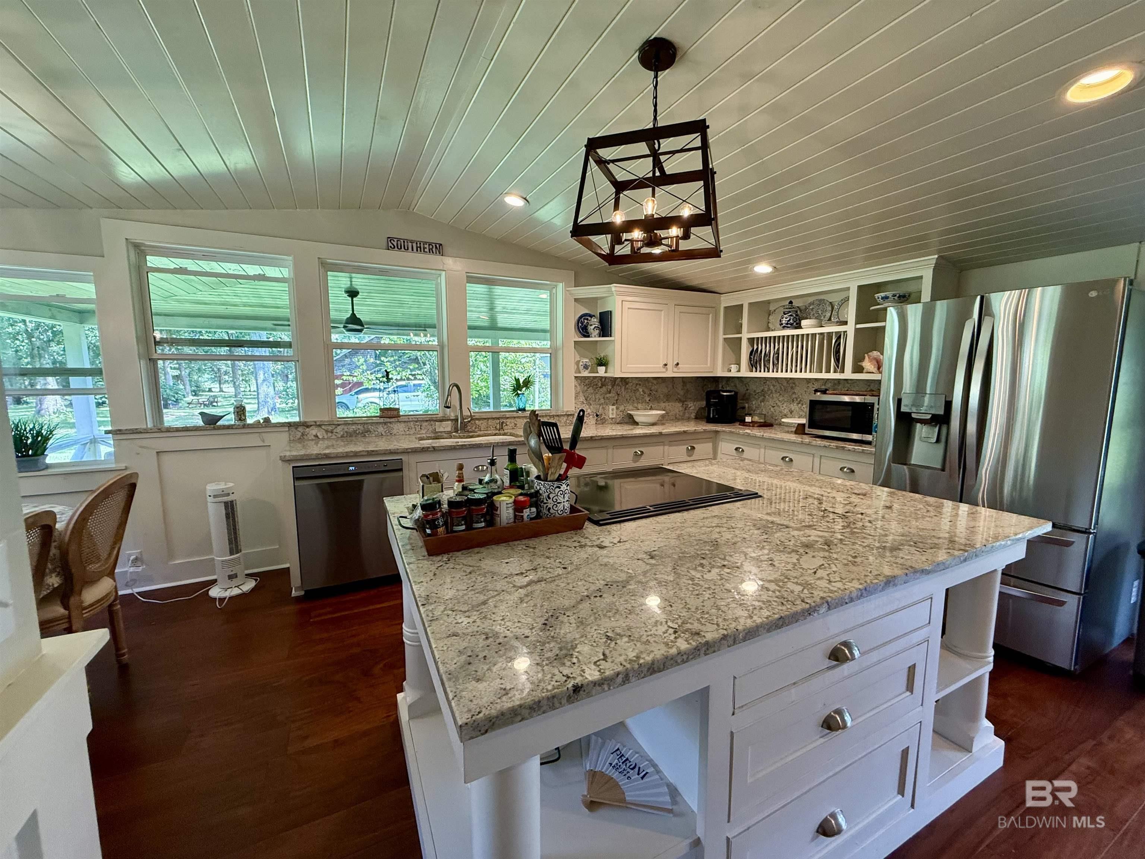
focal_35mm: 14
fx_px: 463
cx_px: 572
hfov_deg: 102.1
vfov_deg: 85.7
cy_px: 430
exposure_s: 1/120
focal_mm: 2.22
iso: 250
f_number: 2.2
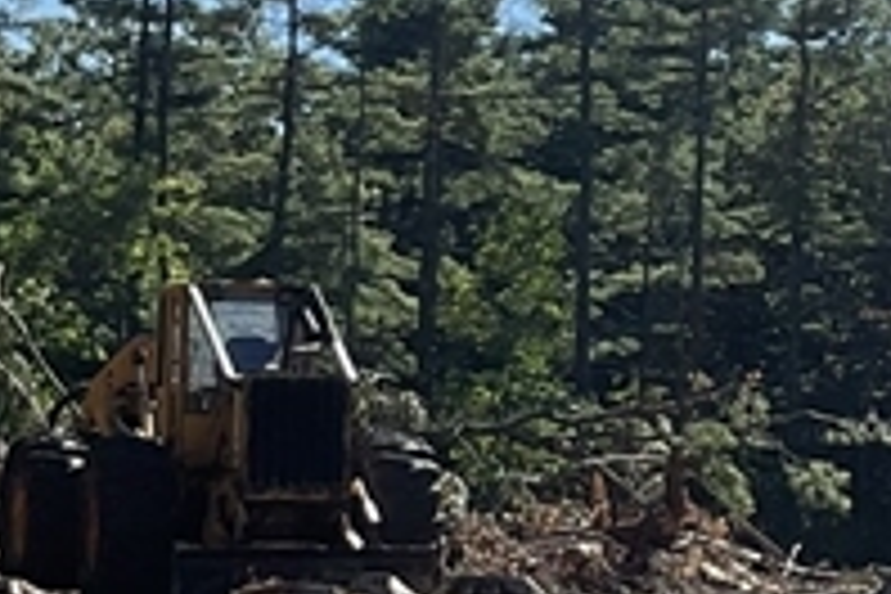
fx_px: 3861
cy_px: 378
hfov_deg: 12.7
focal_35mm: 156
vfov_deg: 8.8
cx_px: 1161
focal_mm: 3
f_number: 1.8
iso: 16
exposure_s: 1/1984
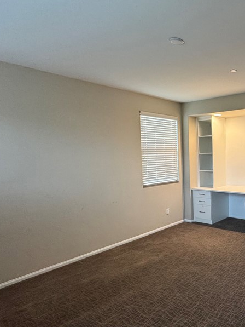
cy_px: 160
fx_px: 226
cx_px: 263
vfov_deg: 71.6
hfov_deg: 44.7
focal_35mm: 24
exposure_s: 1/60
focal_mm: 2.22
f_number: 2.2
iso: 200
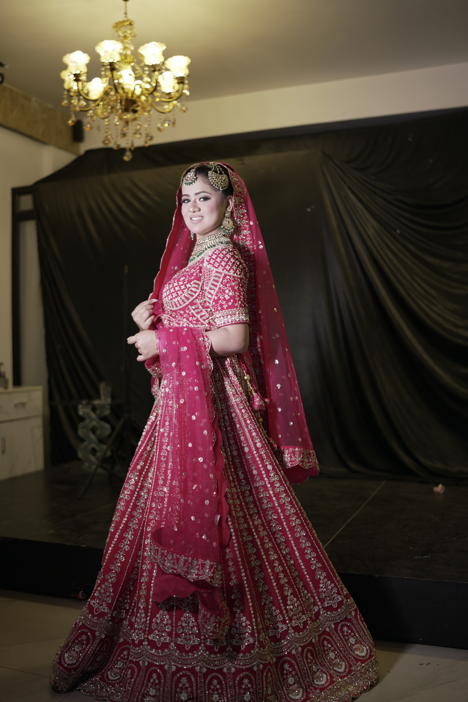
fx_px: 741
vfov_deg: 50.7
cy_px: 365
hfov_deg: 35.0
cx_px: 219
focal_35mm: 38
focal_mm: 35
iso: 250
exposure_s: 1/200
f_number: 1.4
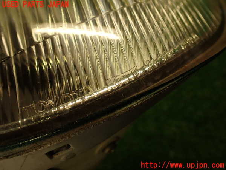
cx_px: 113
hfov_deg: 56.8
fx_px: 209
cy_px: 85
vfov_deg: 44.2
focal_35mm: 32
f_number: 2.4
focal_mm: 5.79
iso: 125
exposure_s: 1/60
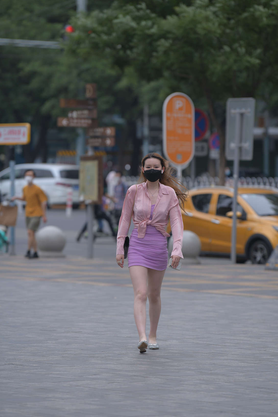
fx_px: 2548
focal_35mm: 220
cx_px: 151
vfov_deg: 9.4
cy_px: 226
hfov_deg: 6.2
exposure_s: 1/800
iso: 110
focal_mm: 200
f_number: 3.5
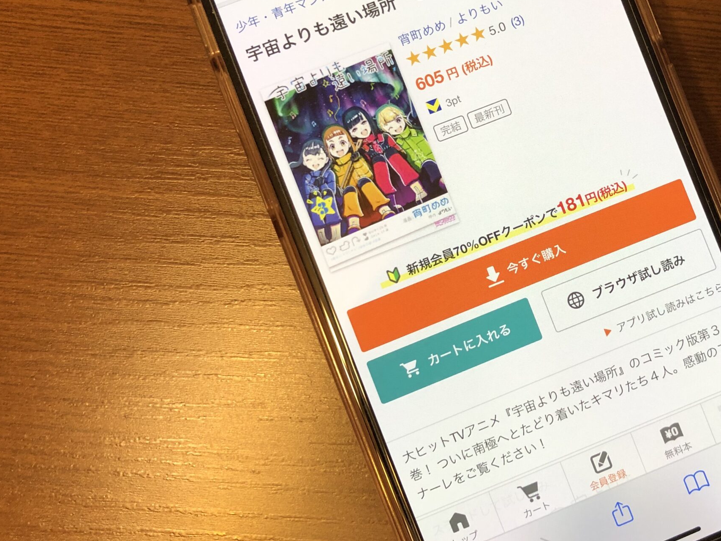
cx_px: 525
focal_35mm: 42
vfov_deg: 34.1
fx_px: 875
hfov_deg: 43.6
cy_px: 197
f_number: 1.8
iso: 40
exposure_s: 1/25
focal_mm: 3.99
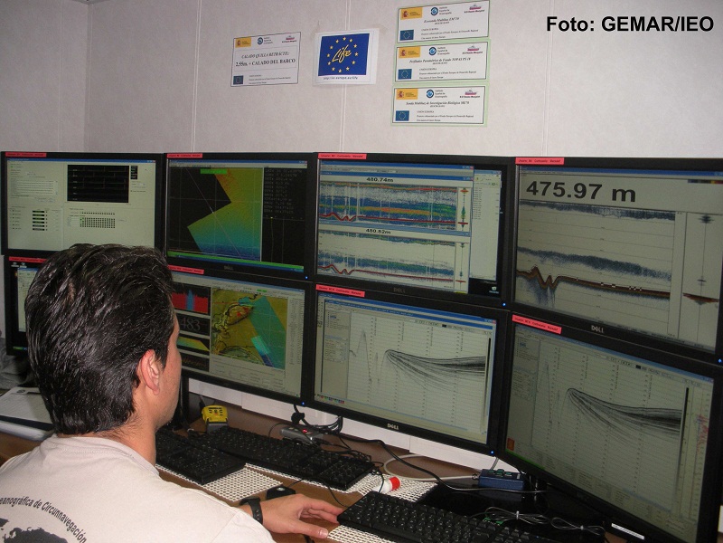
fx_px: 752
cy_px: 272
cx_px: 362
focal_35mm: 36
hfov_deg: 51.4
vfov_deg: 39.7
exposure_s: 1/41.2
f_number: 3.5
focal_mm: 6.3
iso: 150
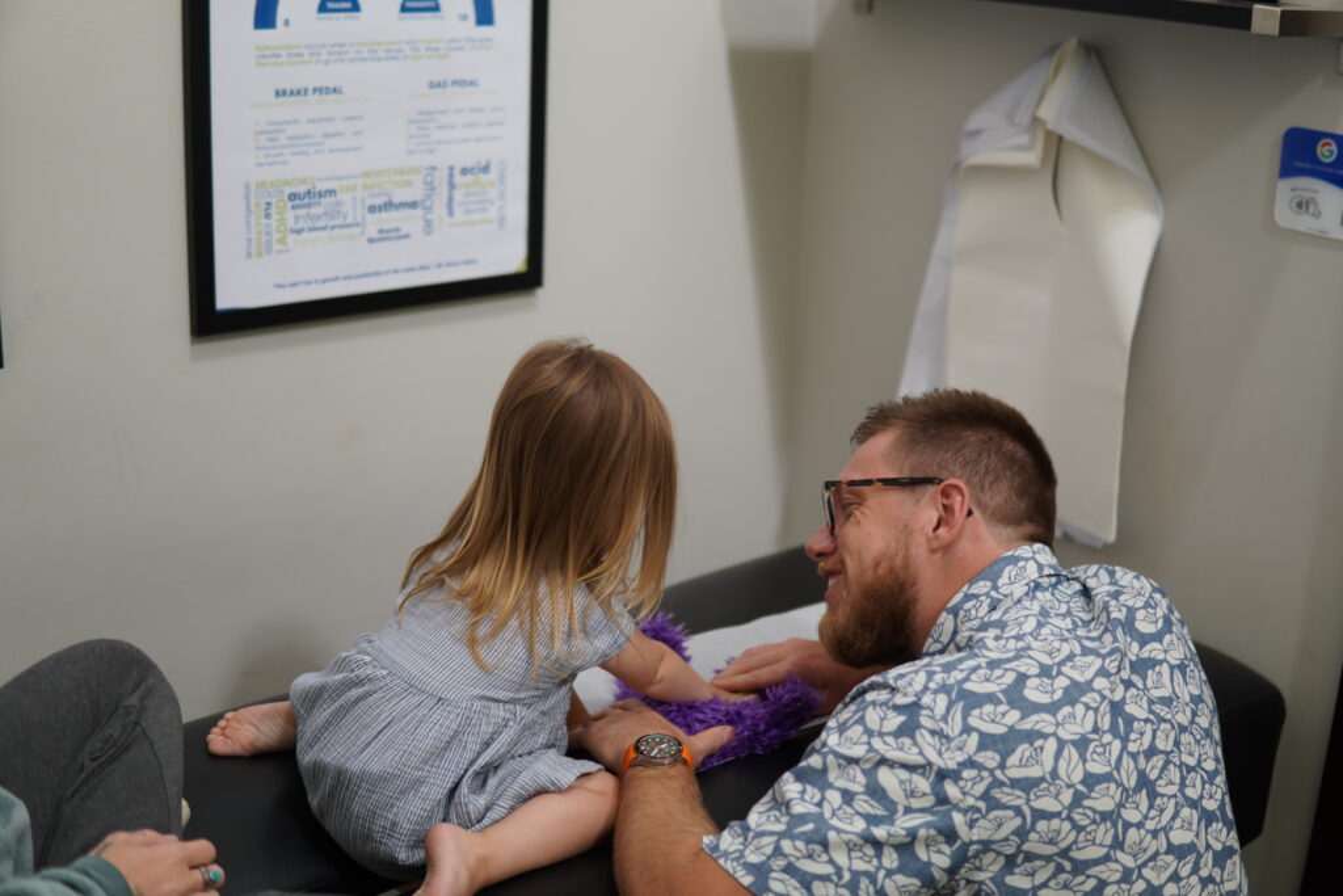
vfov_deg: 29.9
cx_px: 672
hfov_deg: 43.6
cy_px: 448
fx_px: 1679
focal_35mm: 45
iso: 125
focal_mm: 30
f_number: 1.4
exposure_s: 1/50
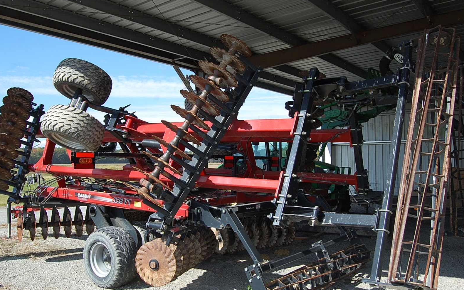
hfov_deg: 58.1
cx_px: 220
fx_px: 417
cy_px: 148
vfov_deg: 38.3
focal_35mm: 33
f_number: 8
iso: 200
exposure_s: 1/250
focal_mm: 20
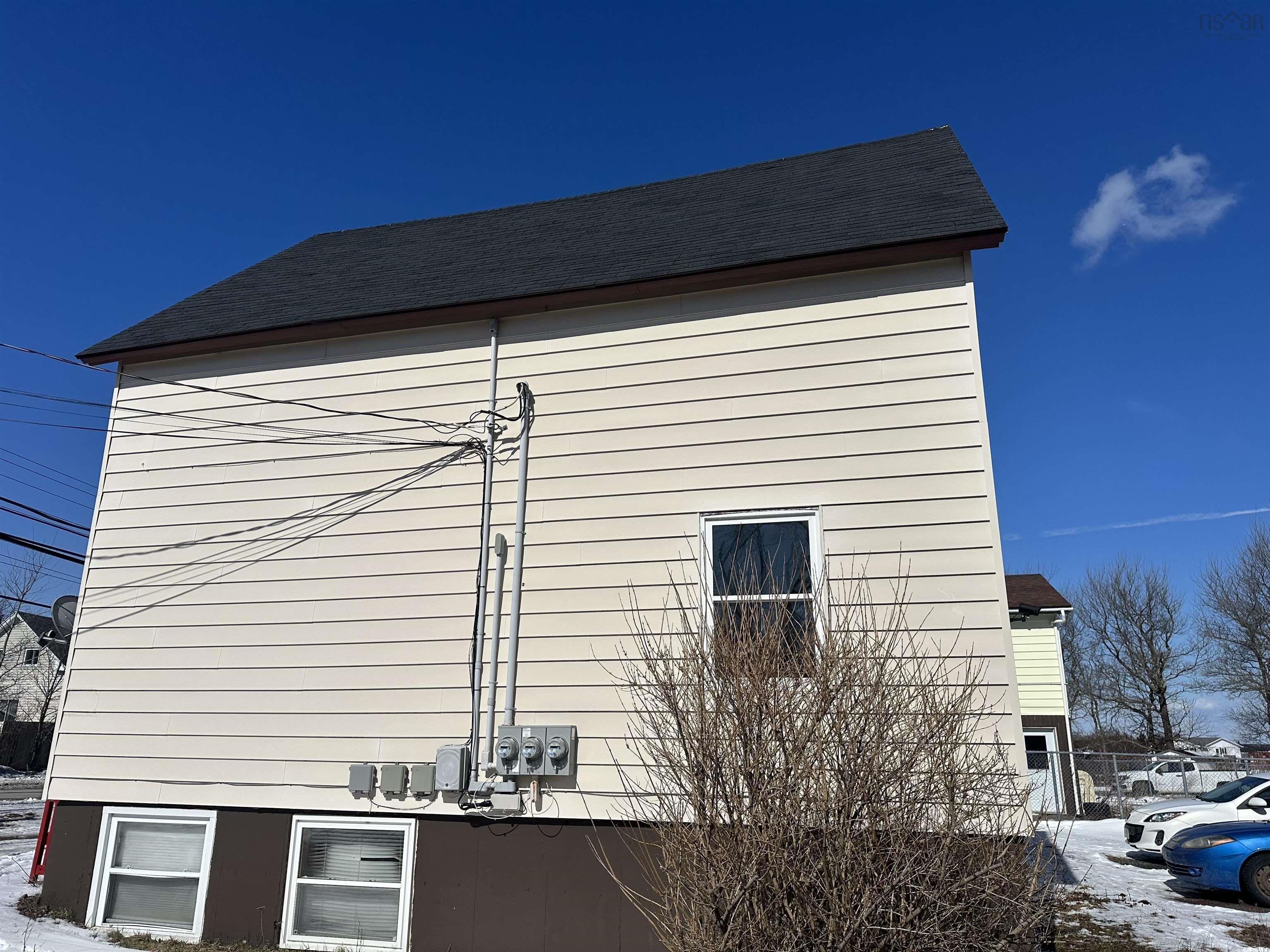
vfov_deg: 56.8
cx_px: 635
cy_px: 476
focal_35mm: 24
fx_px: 881
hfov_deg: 71.6
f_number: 1.78
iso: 80
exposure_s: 1/18519
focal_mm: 6.86
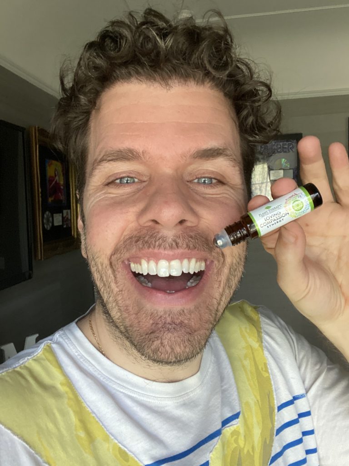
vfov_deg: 60.0
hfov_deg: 46.8
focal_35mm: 30
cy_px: 233
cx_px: 174
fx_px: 403
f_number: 2.2
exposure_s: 1/59
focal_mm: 2.71
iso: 400
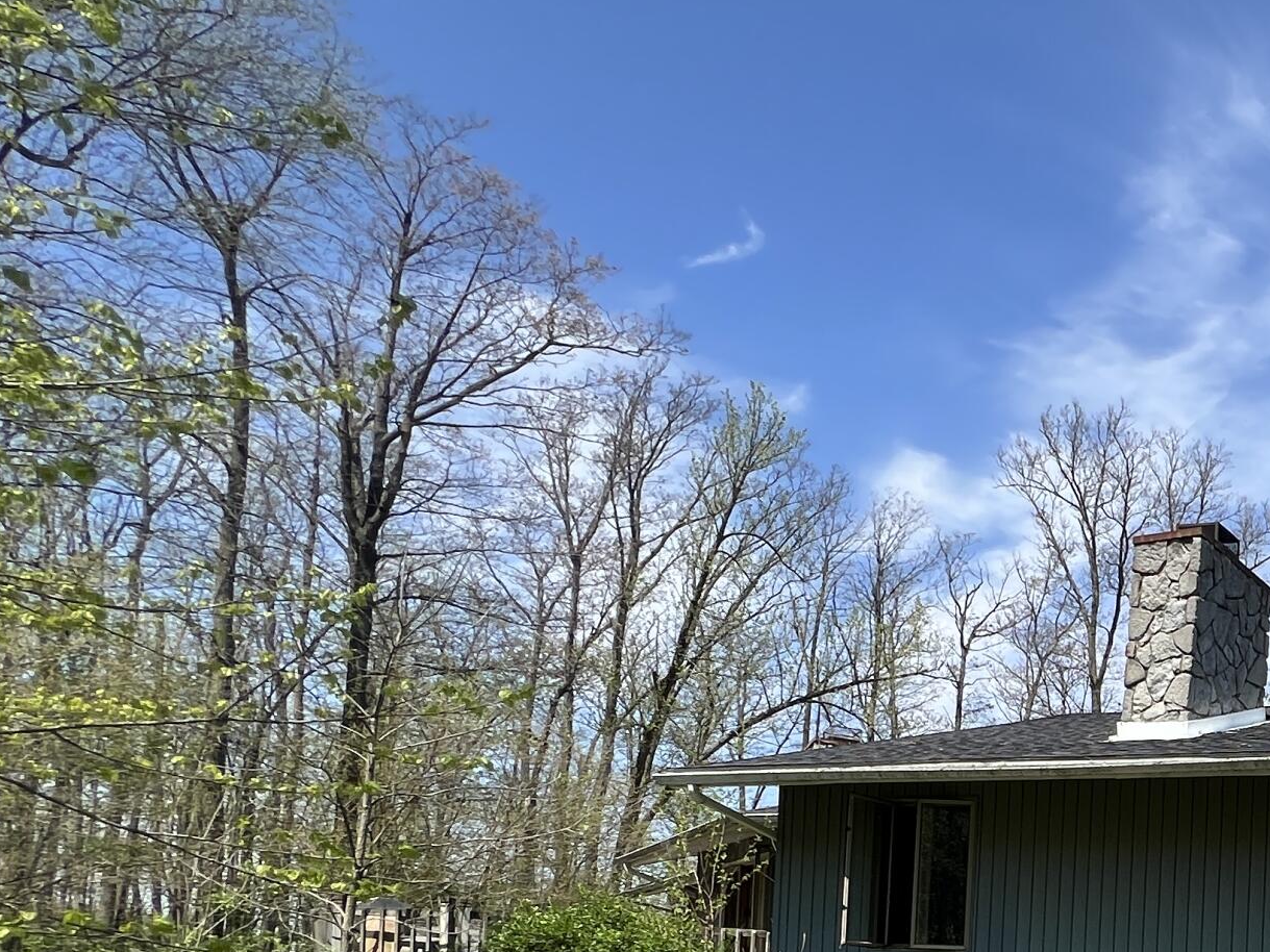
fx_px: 1174
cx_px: 1543
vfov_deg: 38.1
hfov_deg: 39.6
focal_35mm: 32
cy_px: 1000
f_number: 1.8
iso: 32
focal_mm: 1.57
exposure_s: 1/1233
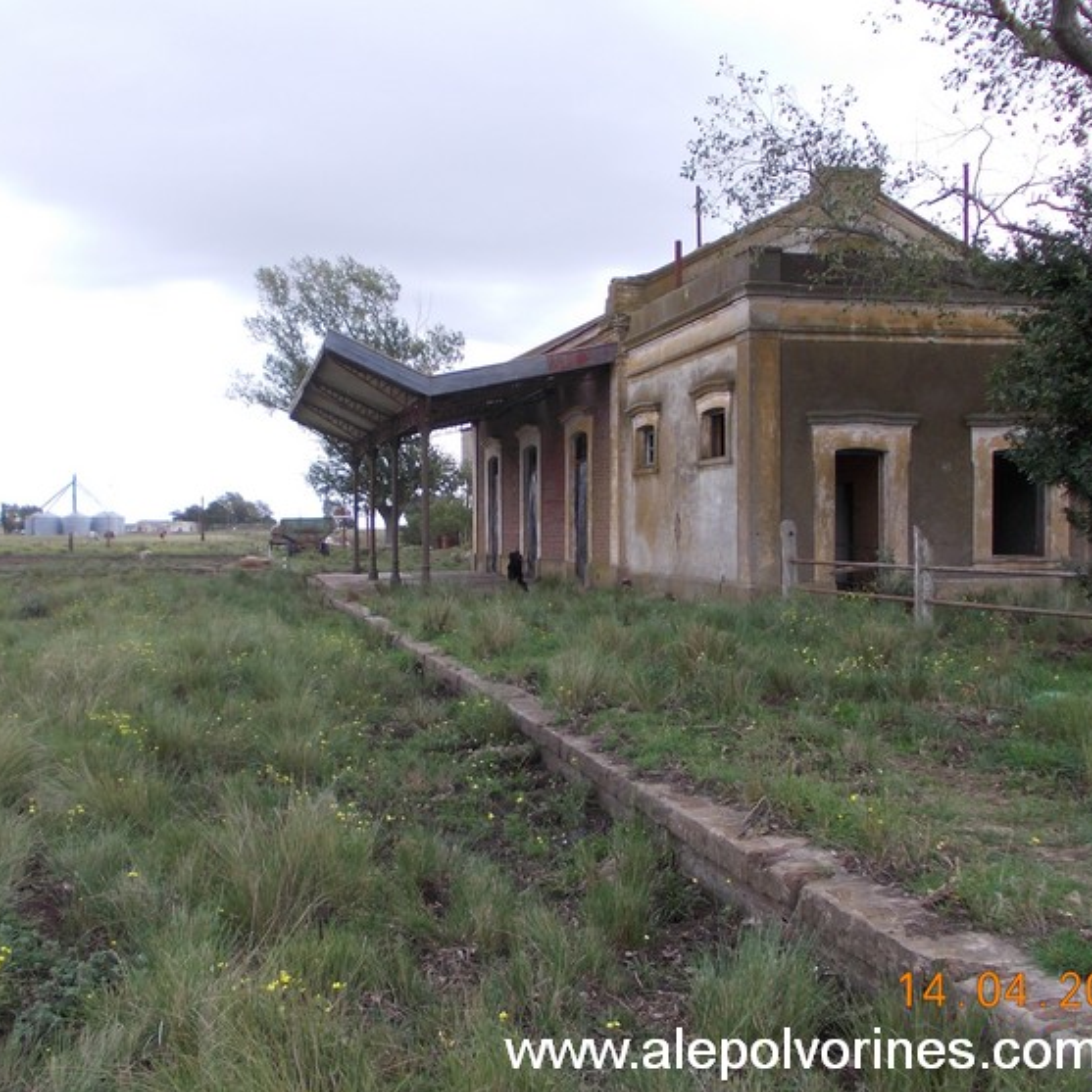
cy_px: 561
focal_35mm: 34
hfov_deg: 48.4
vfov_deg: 48.4
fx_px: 1213
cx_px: 490
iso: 80
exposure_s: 1/200
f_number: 2.7
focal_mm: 4
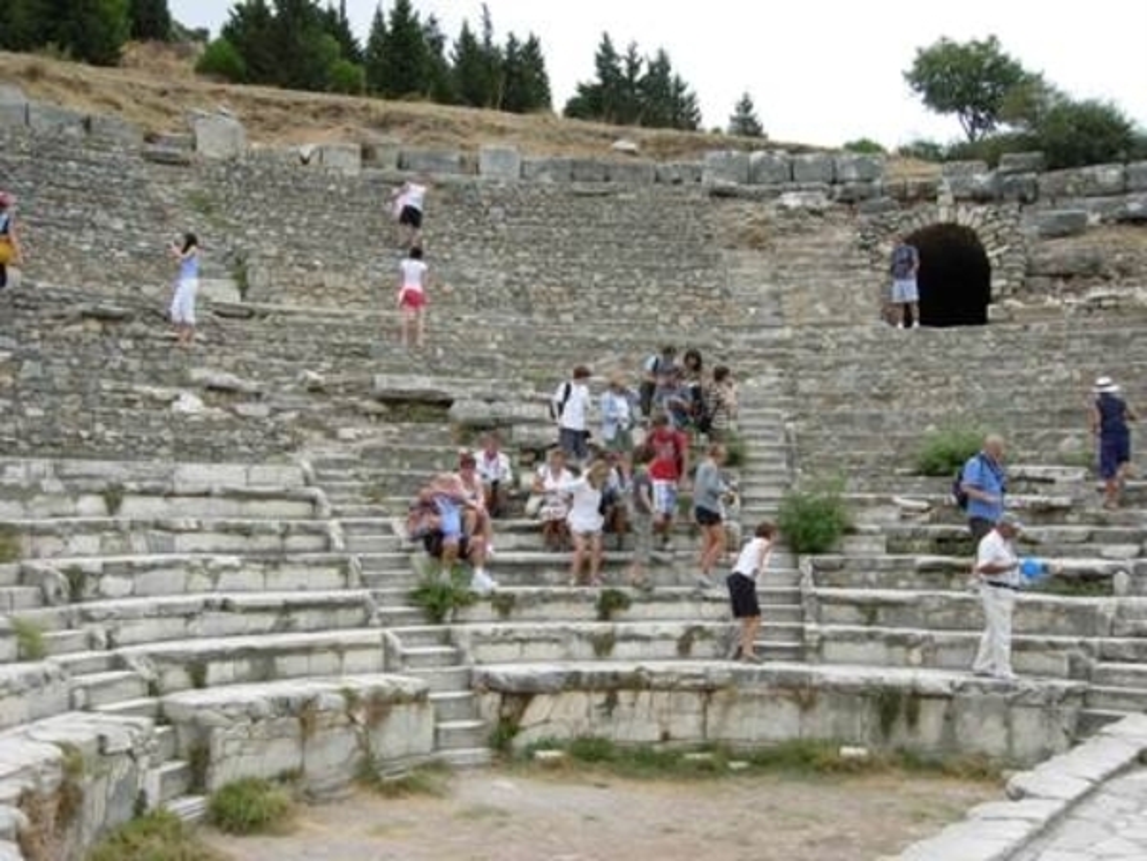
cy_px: 430
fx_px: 1193
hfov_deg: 51.4
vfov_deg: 39.7
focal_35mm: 36
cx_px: 574
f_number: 4.3
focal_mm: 7.5
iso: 50
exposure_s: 1/144
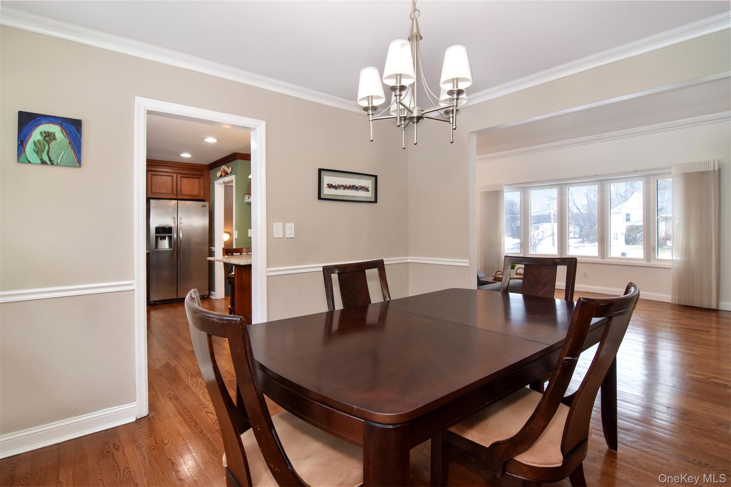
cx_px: 366
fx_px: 335
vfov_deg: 72.0
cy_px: 244
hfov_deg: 95.0
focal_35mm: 16
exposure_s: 1/40
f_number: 8
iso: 640
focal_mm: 11
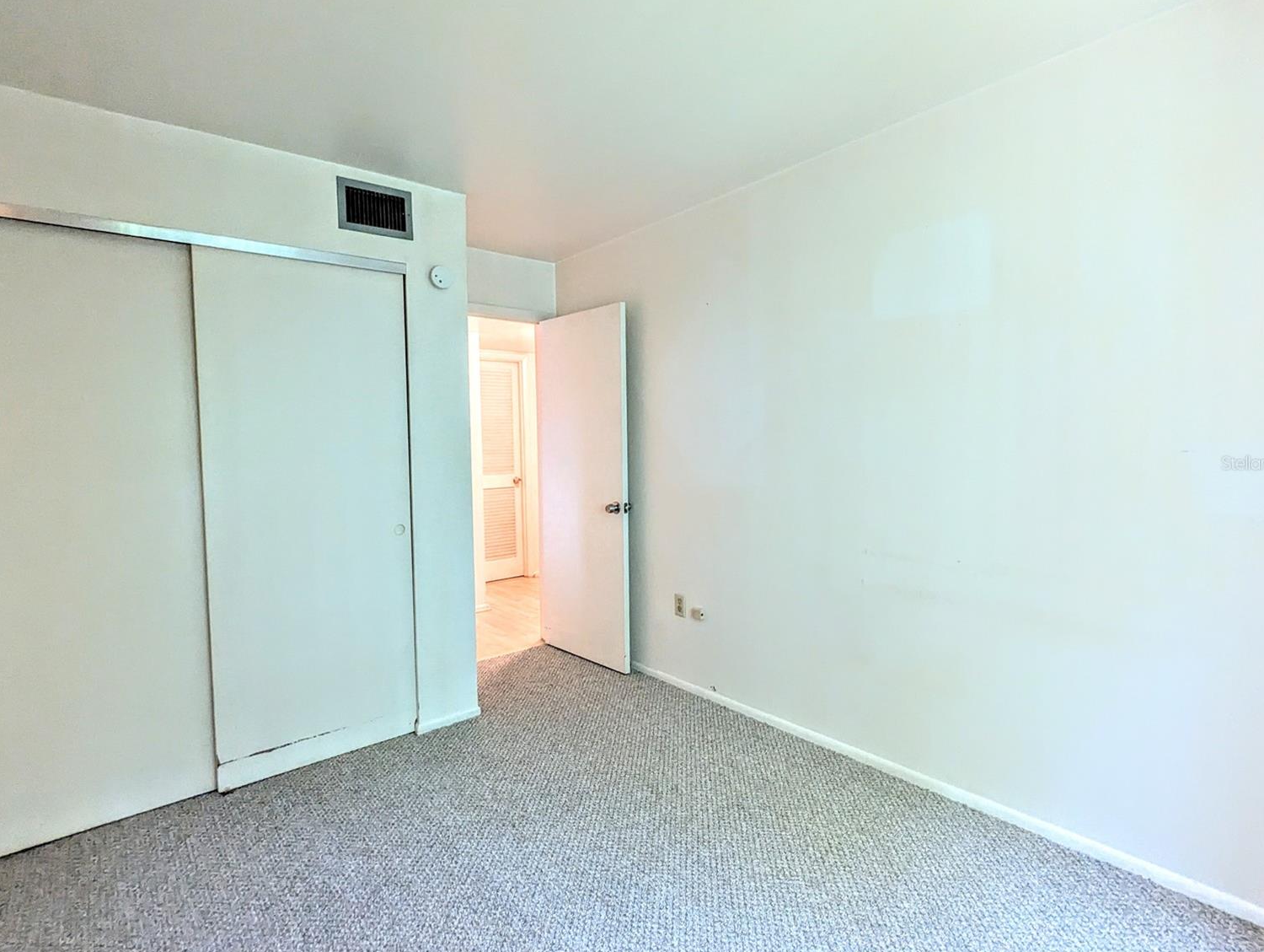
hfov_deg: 91.0
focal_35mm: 17
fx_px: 622
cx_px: 629
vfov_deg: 74.8
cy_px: 463
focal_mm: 2.35
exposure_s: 1/40
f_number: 2.2
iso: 702
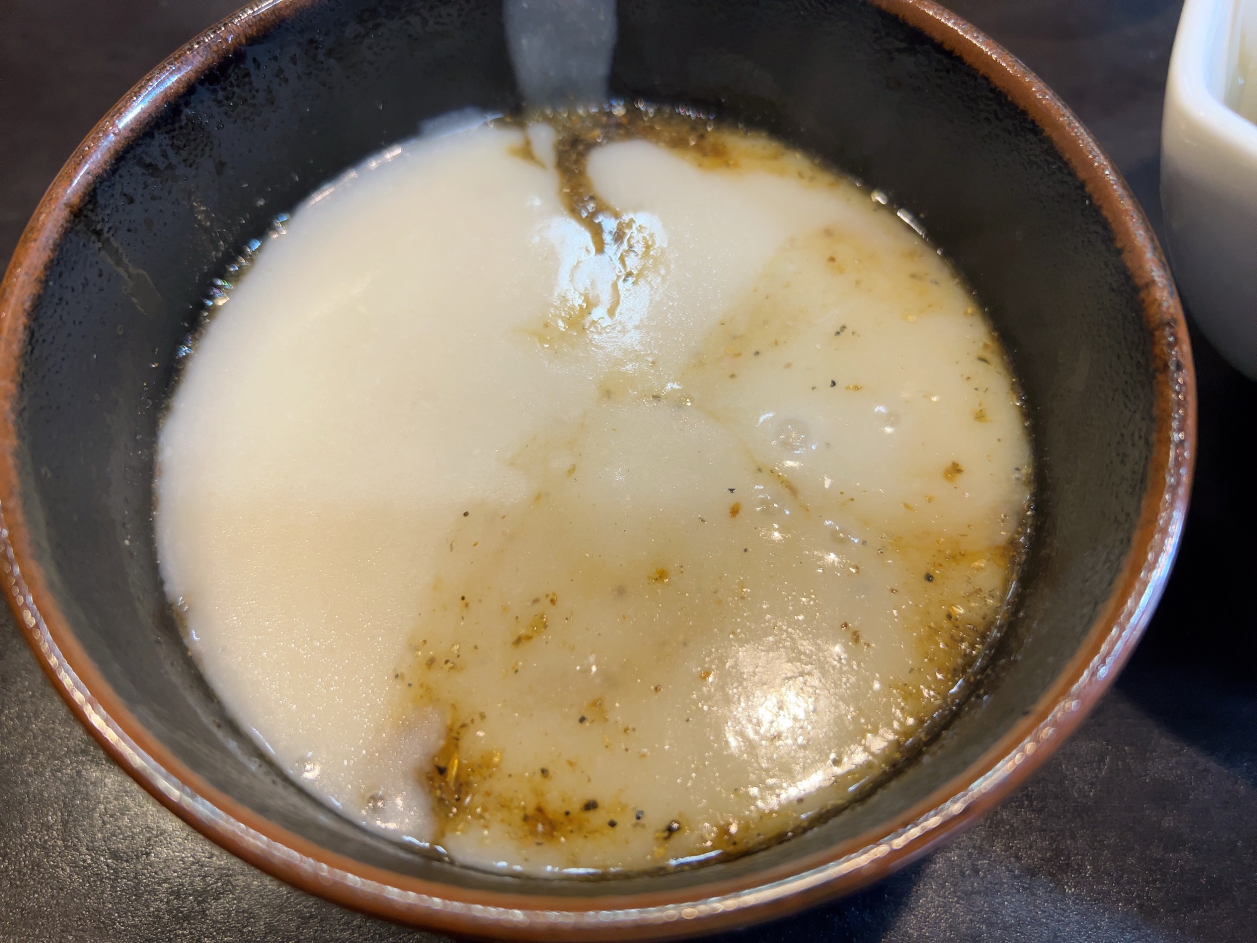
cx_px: 628
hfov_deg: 67.3
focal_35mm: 26
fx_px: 944
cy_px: 472
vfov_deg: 53.1
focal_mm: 5.7
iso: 125
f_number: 1.5
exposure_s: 1/120
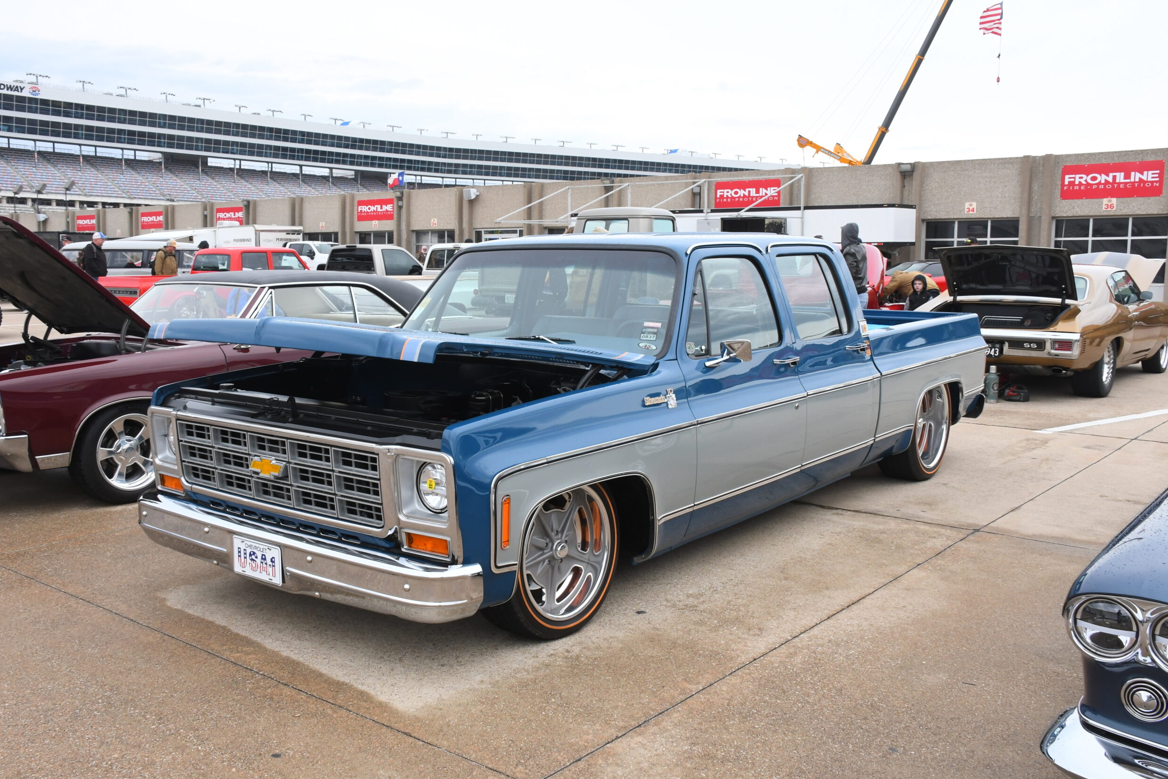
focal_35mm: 34
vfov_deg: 38.9
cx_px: 569
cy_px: 391
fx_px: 1103
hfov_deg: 55.8
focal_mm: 22
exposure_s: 1/320
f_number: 9
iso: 640
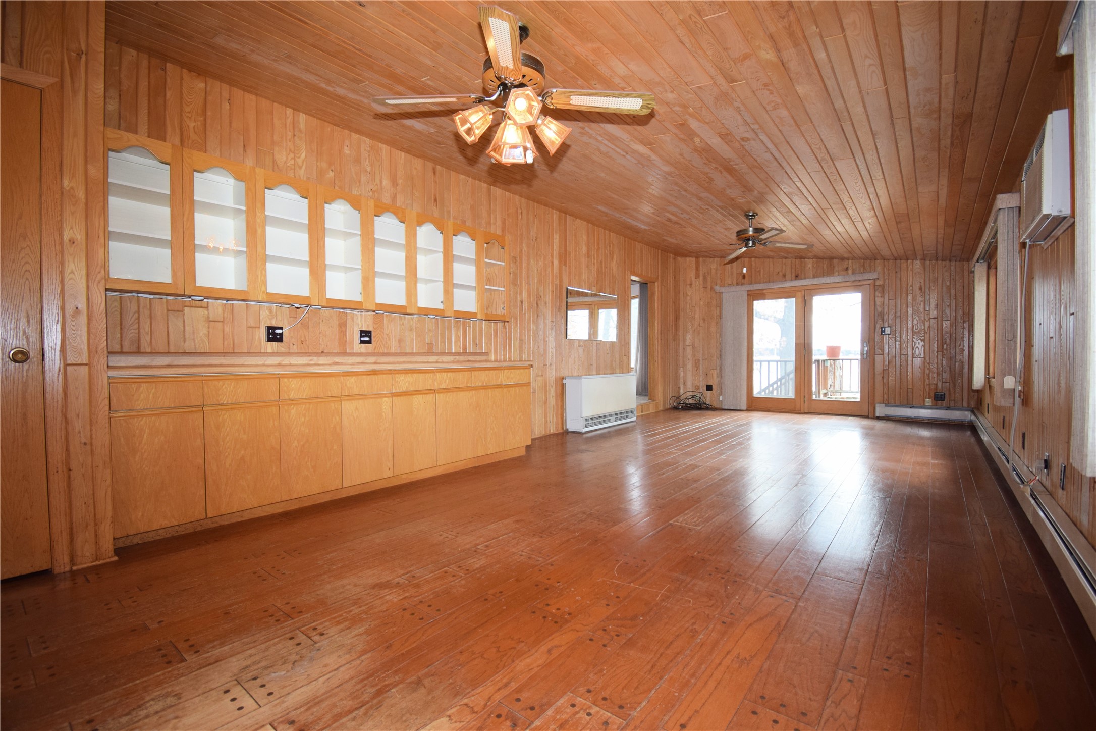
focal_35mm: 15
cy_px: 366
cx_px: 548
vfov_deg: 77.3
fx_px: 457
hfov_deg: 100.4
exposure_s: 1/60
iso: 450
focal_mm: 10
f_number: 4.5
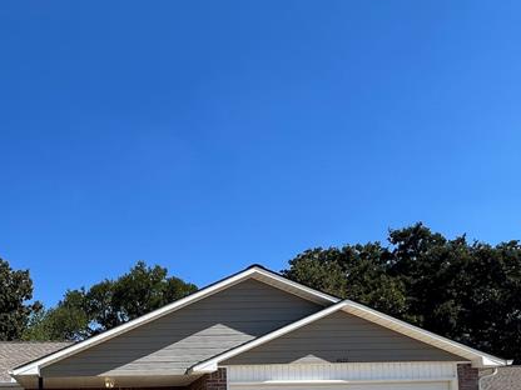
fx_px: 482
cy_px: 420
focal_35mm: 32
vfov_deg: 37.6
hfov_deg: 52.4
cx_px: 90
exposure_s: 1/1623
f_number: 1.8
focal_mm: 1.57
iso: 32
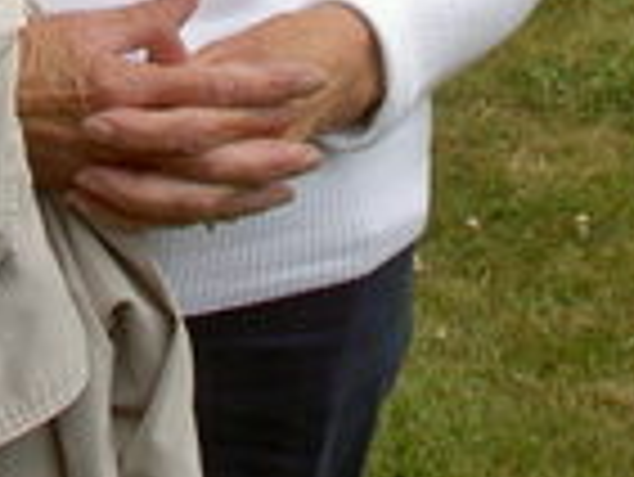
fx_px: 3538
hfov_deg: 10.1
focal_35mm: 193
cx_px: -27
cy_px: -646
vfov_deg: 7.3
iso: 50
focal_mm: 8
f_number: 4.7
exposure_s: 1/125
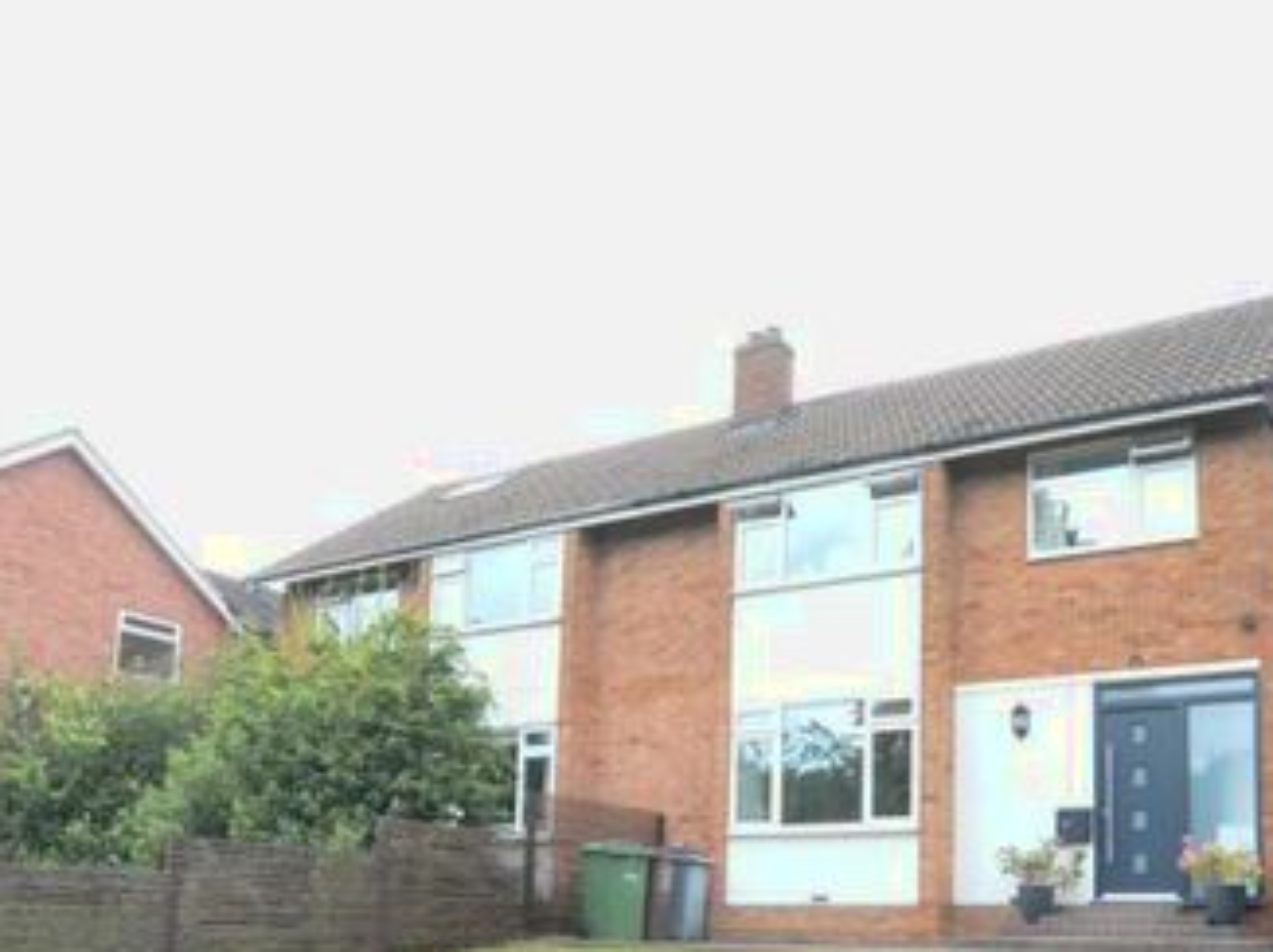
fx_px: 1139
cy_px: 815
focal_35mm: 31
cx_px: 801
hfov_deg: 57.6
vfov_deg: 42.5
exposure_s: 1/400
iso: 3200
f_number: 10
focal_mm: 10
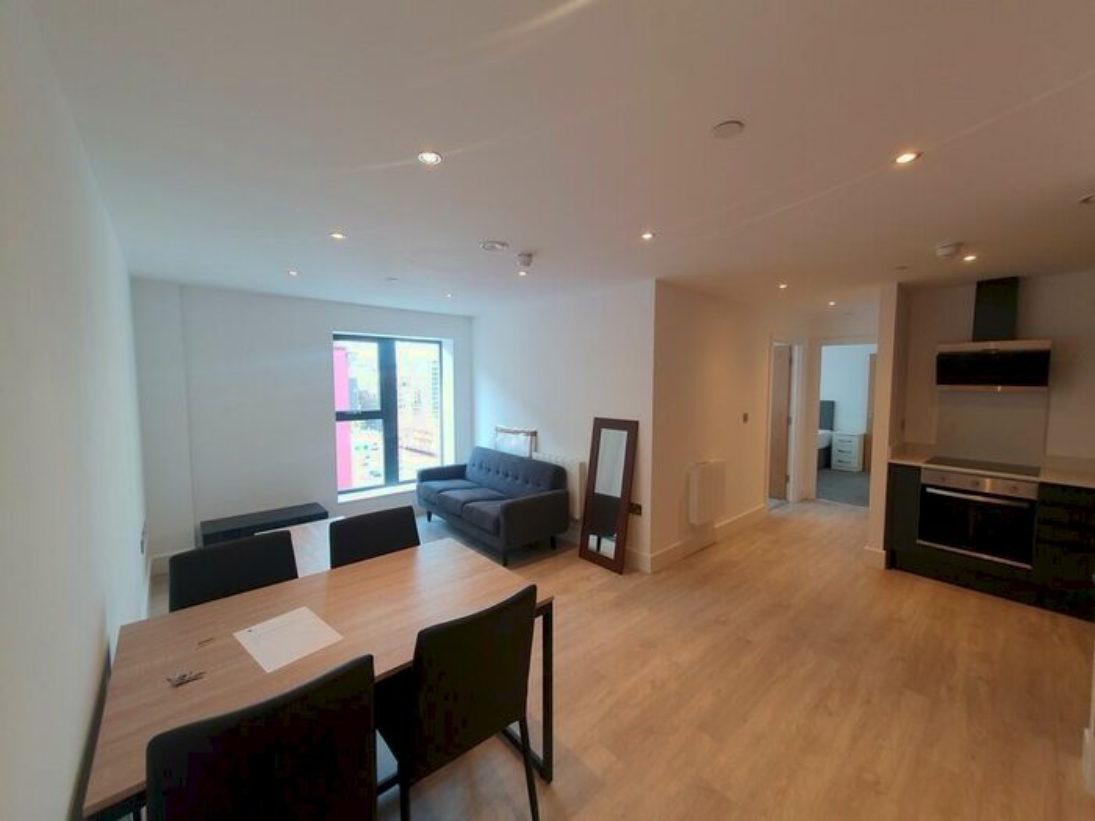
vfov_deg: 89.9
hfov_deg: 106.2
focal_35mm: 13
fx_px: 411
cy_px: 410
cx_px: 548
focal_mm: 1.8
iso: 50
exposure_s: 1/50
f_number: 2.2
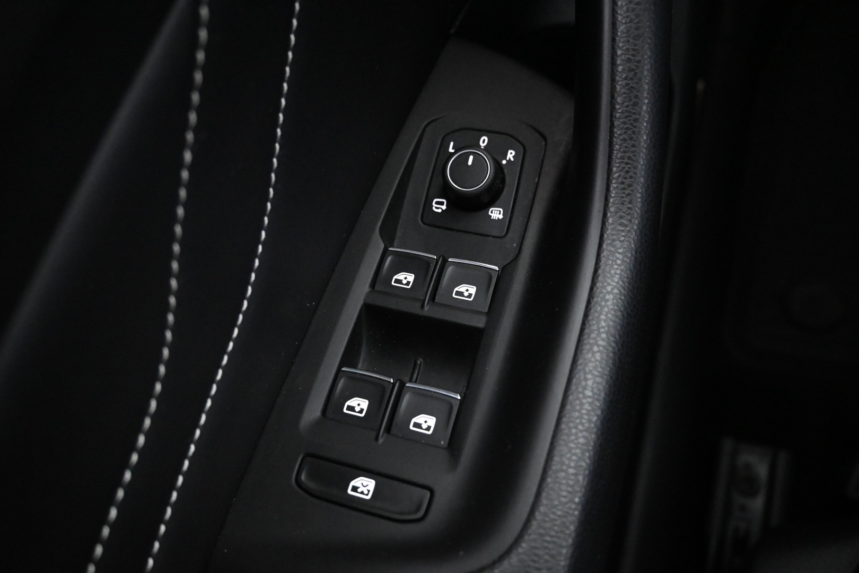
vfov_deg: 43.6
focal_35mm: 30
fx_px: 716
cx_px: 430
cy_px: 286
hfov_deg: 61.9
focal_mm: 20
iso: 5600
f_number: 3.8
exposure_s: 1/30
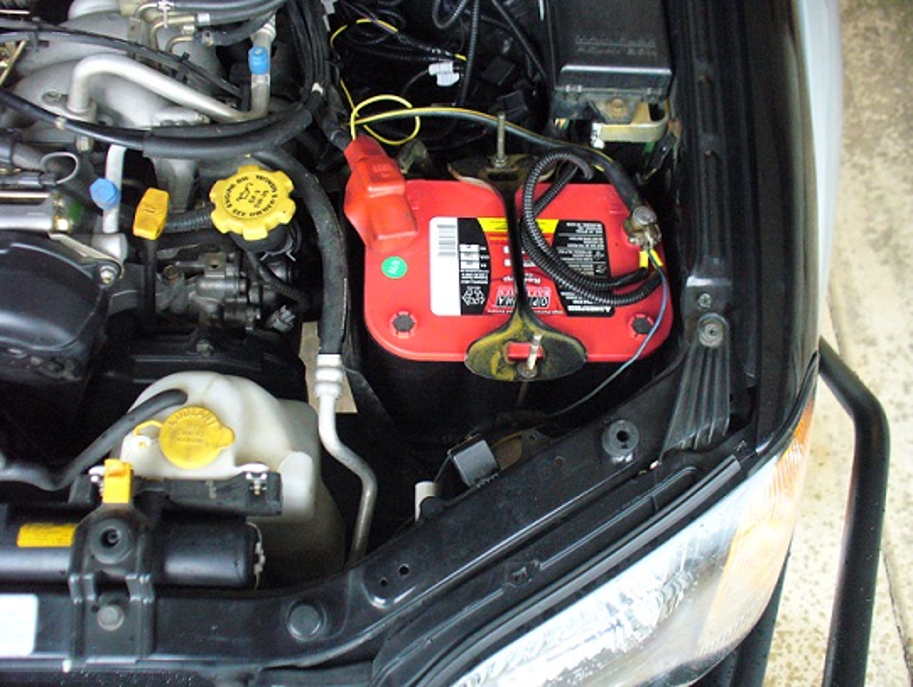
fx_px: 977
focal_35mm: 37
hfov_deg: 50.1
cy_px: 344
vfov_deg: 38.7
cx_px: 456
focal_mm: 6.1
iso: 400
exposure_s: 1/80
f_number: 2.8
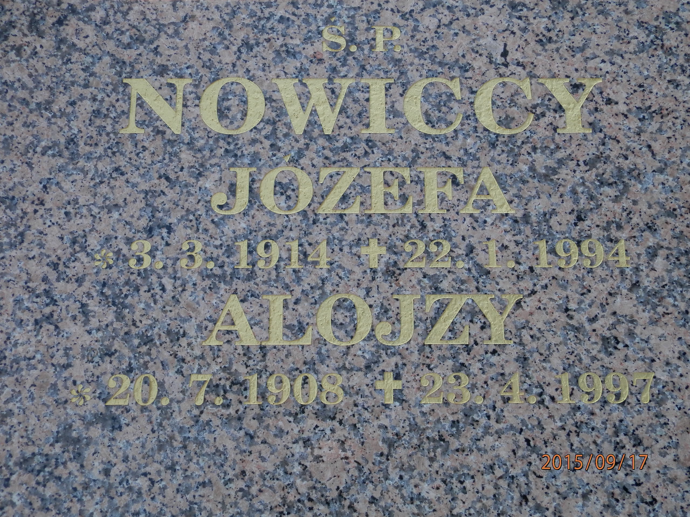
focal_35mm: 40
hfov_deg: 46.8
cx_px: 345
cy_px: 258
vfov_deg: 36.0
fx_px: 797
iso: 125
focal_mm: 7.2
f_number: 3.5
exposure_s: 1/100
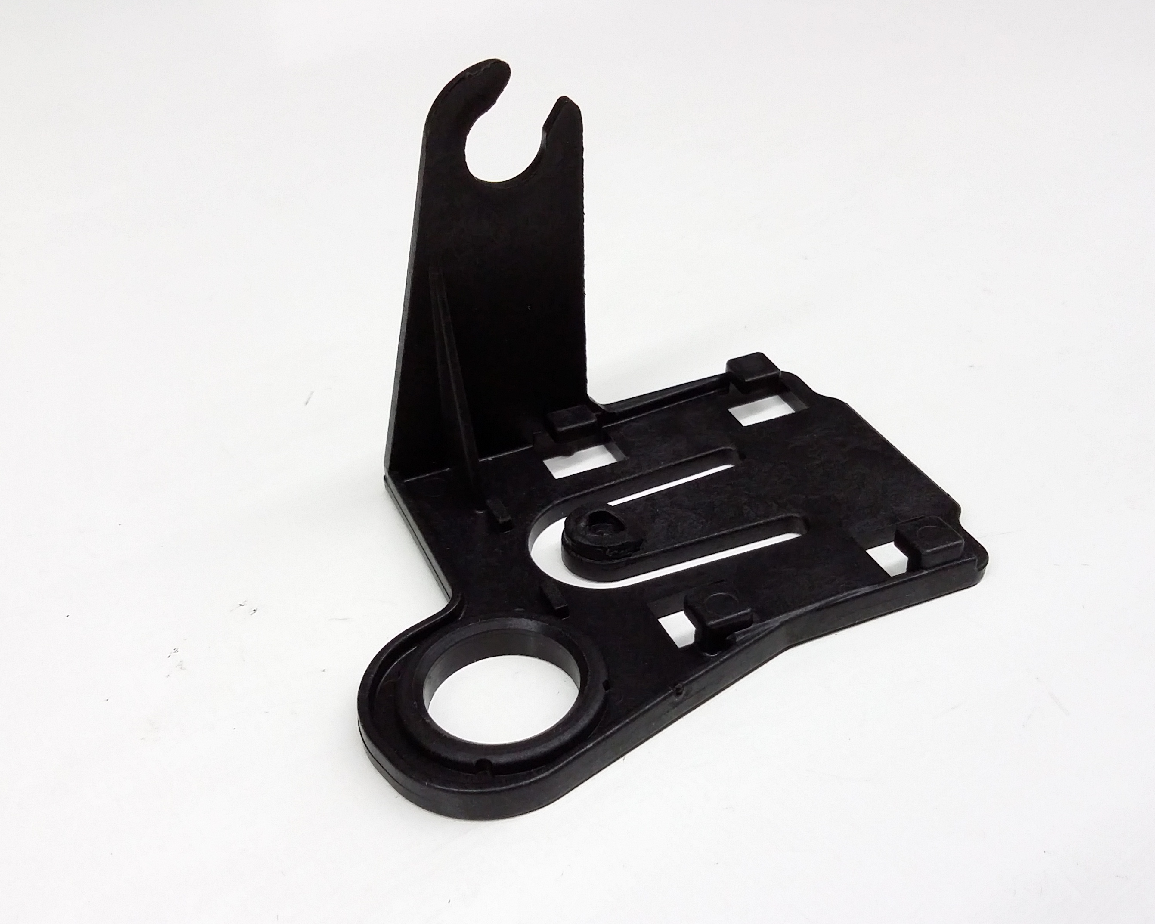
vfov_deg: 39.1
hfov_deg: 47.9
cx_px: 599
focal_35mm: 38
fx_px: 1299
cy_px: 502
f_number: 2.4
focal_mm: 3.4
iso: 160
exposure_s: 1/15
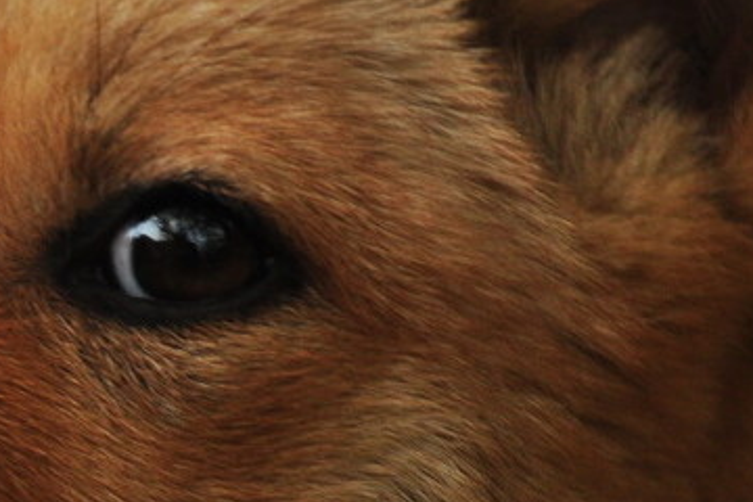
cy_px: 466
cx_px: -178
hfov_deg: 3.9
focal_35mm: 525
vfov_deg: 2.6
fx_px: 10973
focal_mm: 105
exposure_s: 1/250
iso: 500
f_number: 5.6
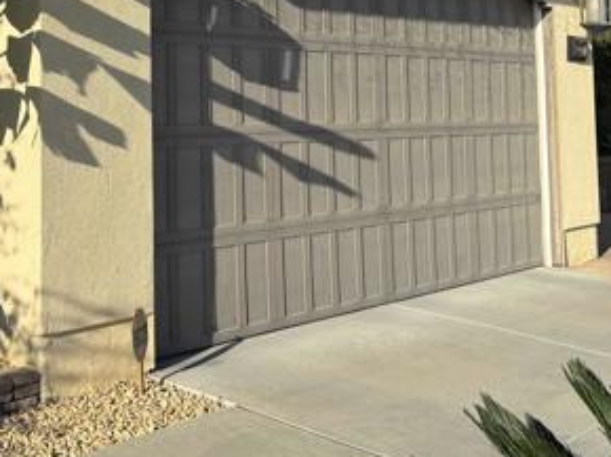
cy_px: 42
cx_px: 131
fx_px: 935
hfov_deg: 35.2
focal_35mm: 53
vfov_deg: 26.5
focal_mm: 6.76
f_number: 1.78
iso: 80
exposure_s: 1/3597
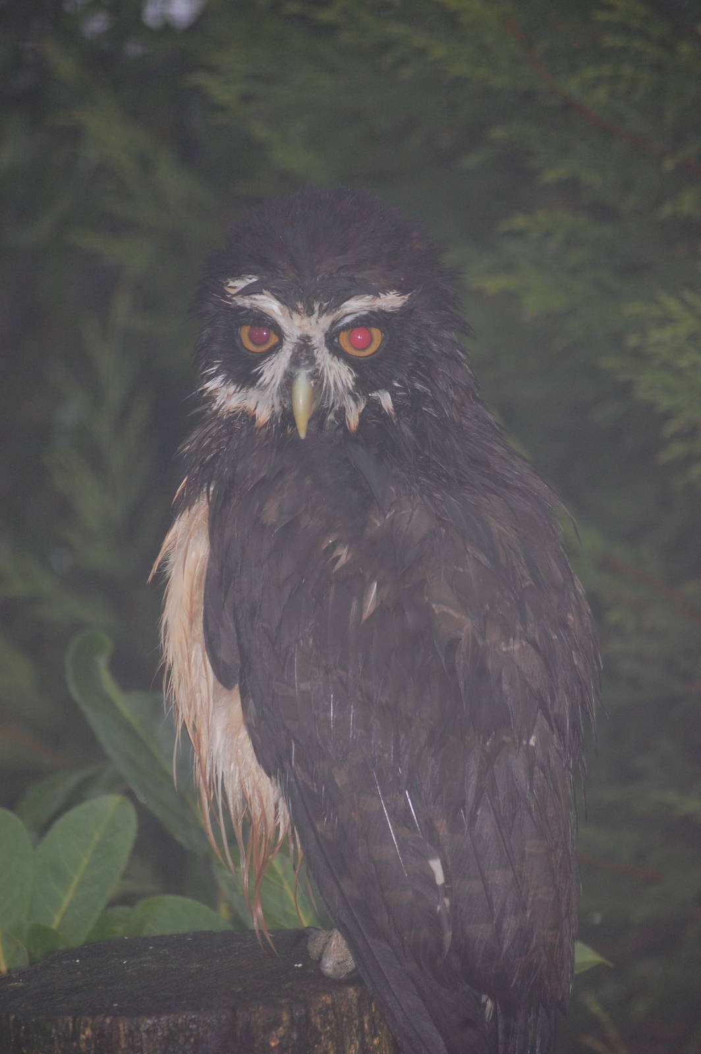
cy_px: 527
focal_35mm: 248
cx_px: 350
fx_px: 7241
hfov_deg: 5.5
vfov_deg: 8.3
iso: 560
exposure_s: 1/60
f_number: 5.3
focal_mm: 165
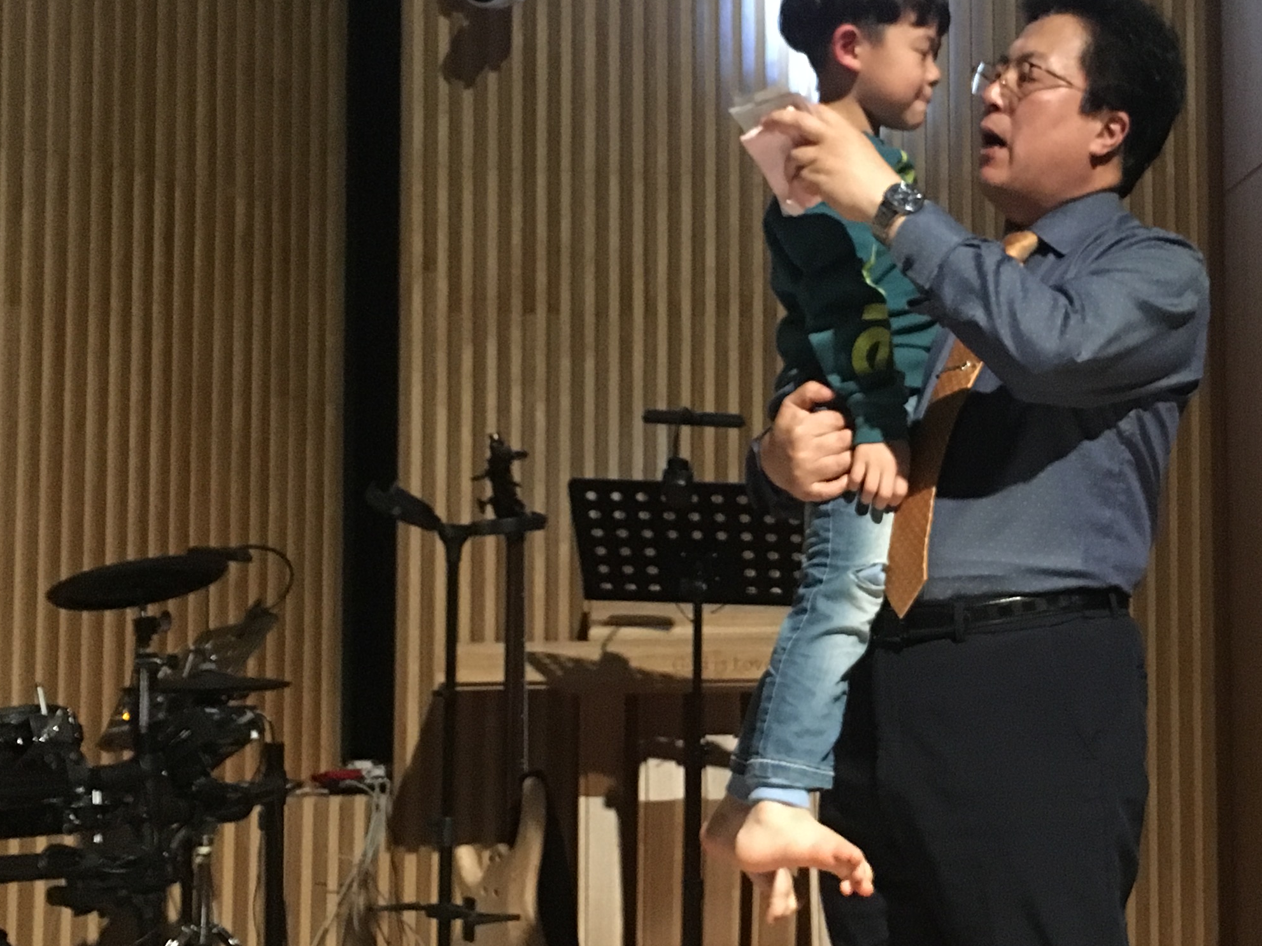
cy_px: 470
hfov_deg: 31.9
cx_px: 992
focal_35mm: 59
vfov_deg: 24.8
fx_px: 2151
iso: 250
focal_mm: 4.15
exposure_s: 1/15
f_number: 2.2
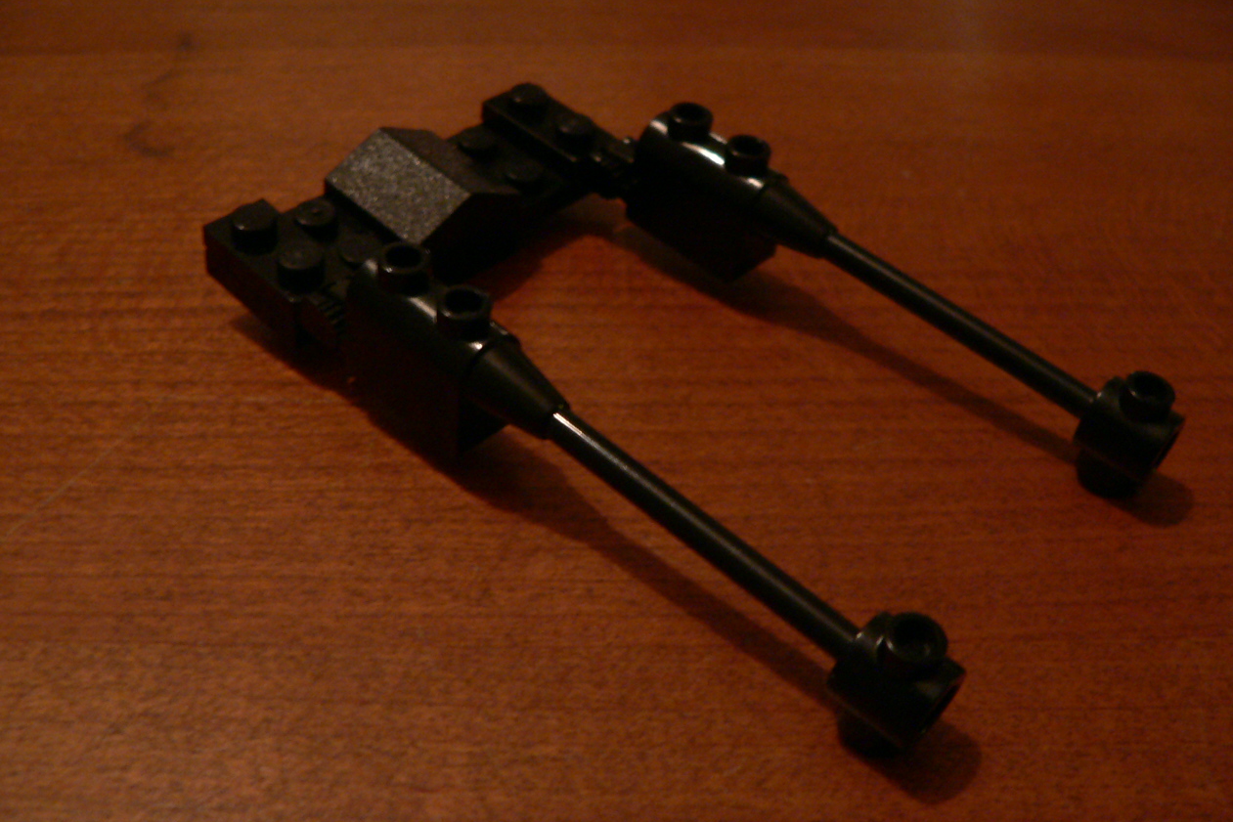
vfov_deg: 35.0
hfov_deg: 50.7
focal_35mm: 38
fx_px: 1302
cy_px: 450
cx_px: 618
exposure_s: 1/6
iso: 200
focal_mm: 6
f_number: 2.8
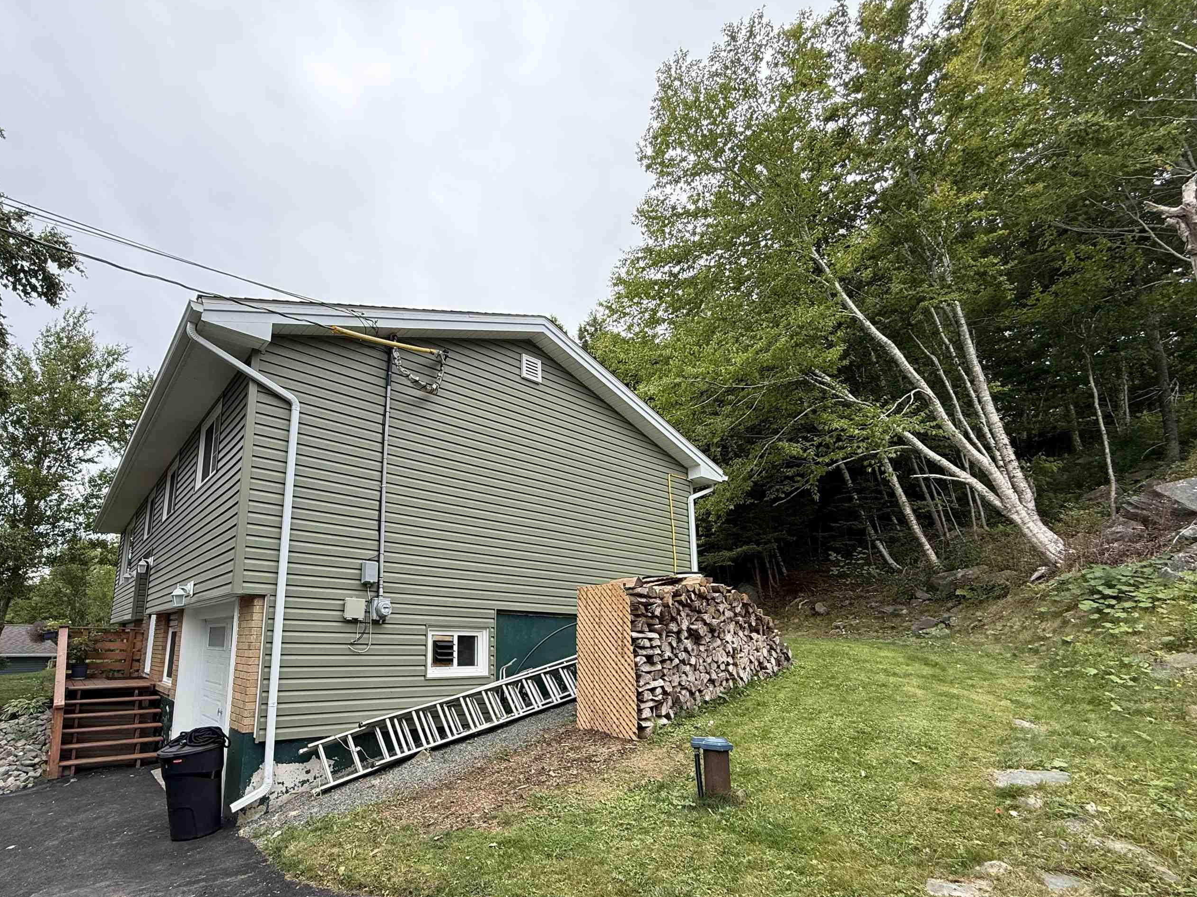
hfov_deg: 90.1
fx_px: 588
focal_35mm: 17
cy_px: 532
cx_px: 489
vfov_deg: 74.0
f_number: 2.2
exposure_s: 1/554
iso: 64
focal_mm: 2.22
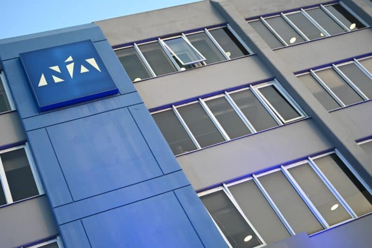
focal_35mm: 48
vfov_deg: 28.1
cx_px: 186
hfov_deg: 41.1
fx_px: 496
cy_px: 124
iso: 400
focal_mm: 48
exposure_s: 1/400
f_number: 4
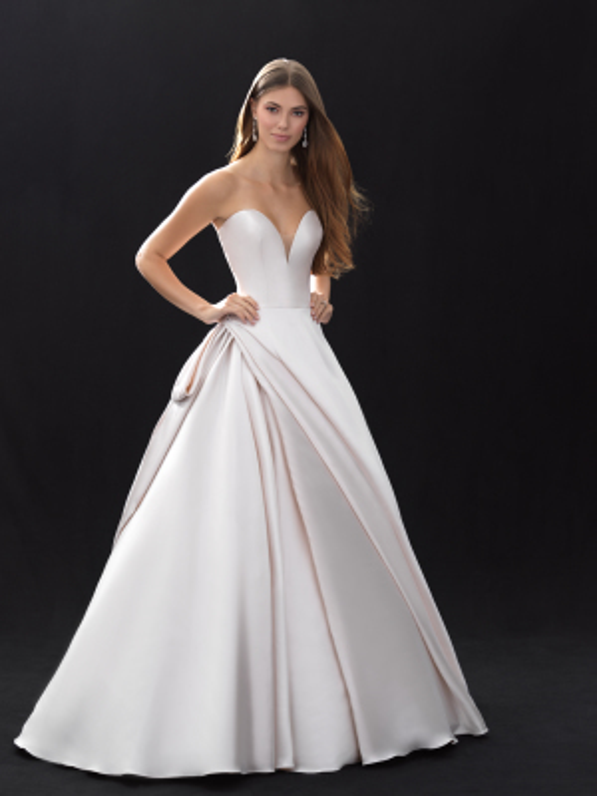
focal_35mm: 77
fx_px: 1771
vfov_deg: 25.3
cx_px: 298
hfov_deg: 19.1
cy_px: 398
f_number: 6.8
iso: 100
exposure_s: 1/125
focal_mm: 120
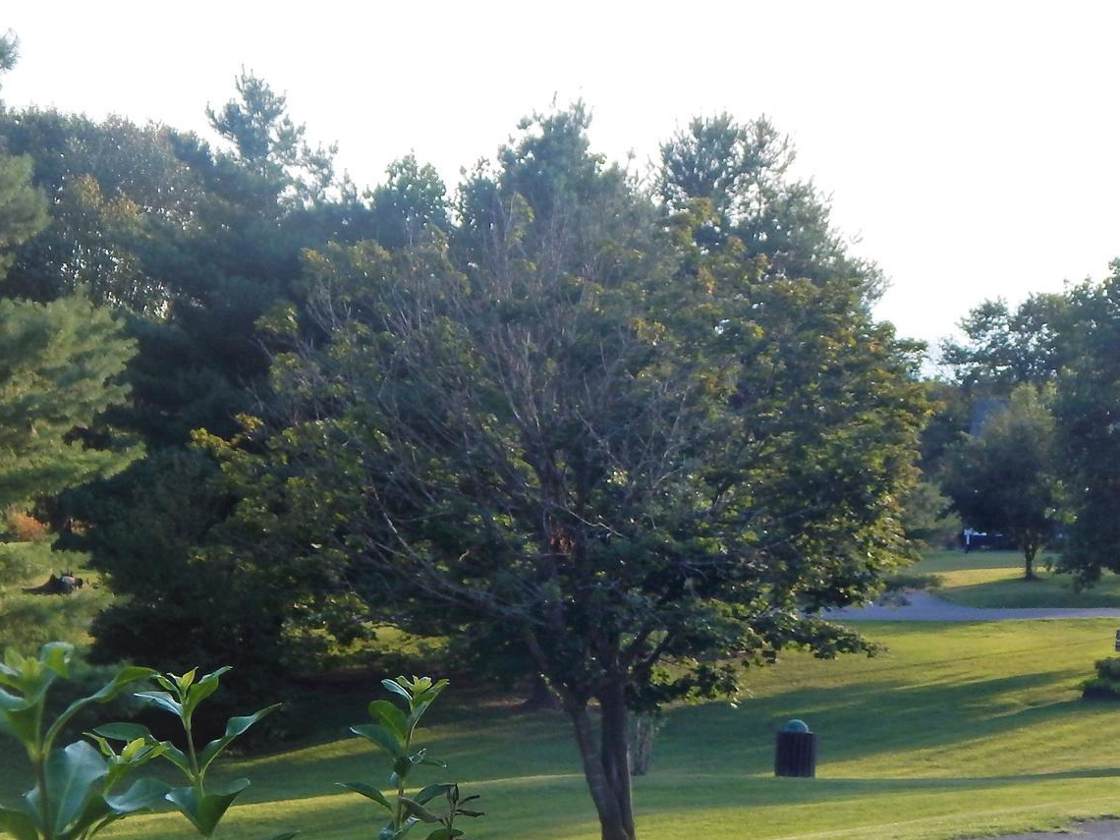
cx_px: 749
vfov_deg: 15.2
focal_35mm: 97
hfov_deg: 20.2
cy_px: 419
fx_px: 3138
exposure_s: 1/500
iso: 125
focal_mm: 9.7
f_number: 3.8
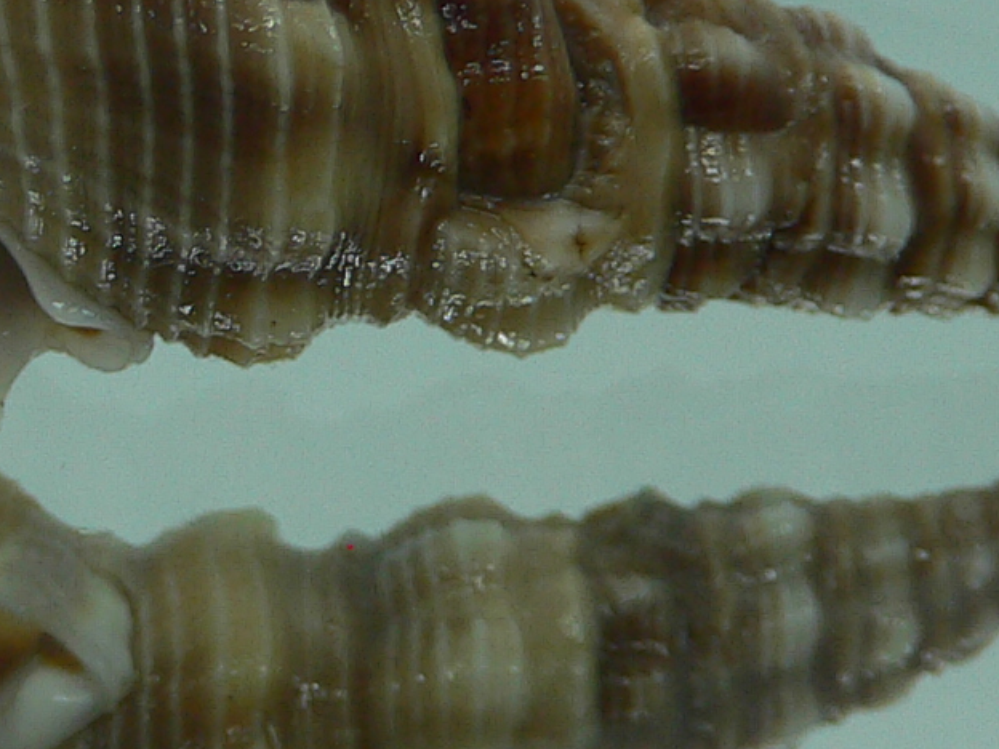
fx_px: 3261
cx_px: 170
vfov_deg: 13.1
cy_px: 309
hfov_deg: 17.2
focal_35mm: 113
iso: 80
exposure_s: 1/80
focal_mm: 4.6
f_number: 2.8
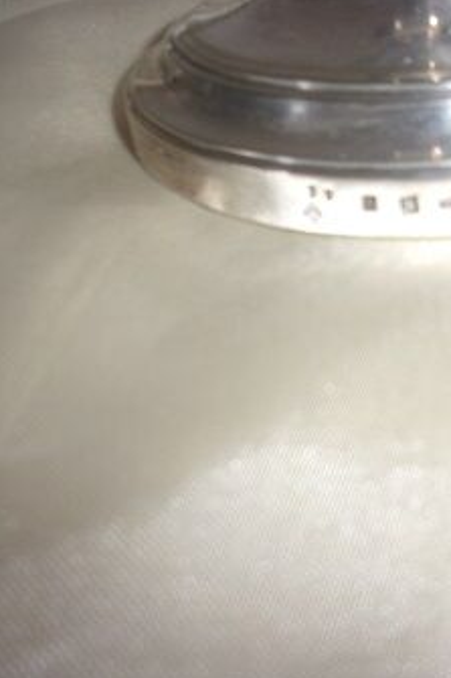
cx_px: 334
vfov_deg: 48.5
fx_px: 752
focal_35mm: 40
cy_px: 341
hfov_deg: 32.8
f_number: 3.9
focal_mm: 5.1
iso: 80
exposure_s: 1/34
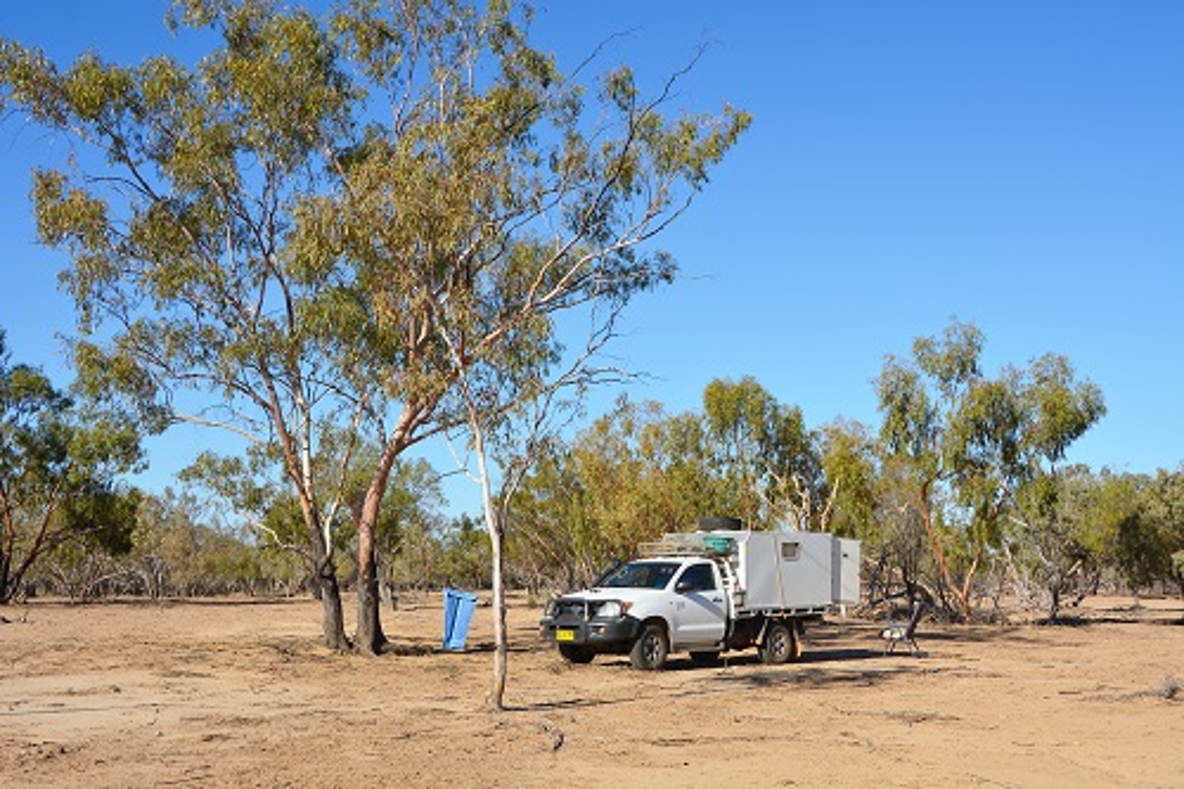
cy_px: 394
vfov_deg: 28.9
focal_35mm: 46
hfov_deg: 42.3
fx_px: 1529
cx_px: 592
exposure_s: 1/320
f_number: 9
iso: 100
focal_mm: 31
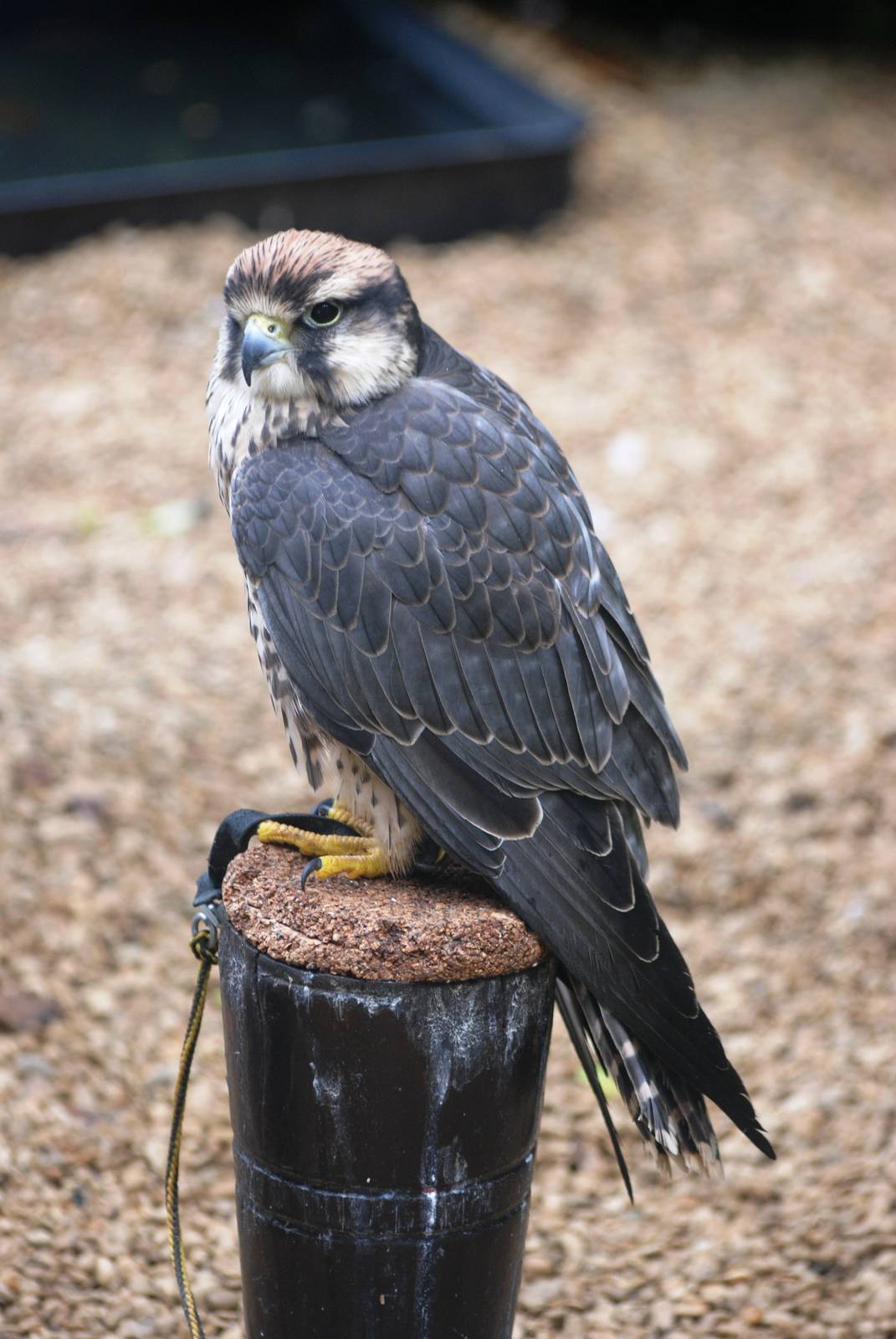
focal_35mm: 225
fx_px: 8376
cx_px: 448
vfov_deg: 9.1
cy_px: 670
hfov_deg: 6.1
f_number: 4.5
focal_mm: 150
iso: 400
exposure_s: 1/100
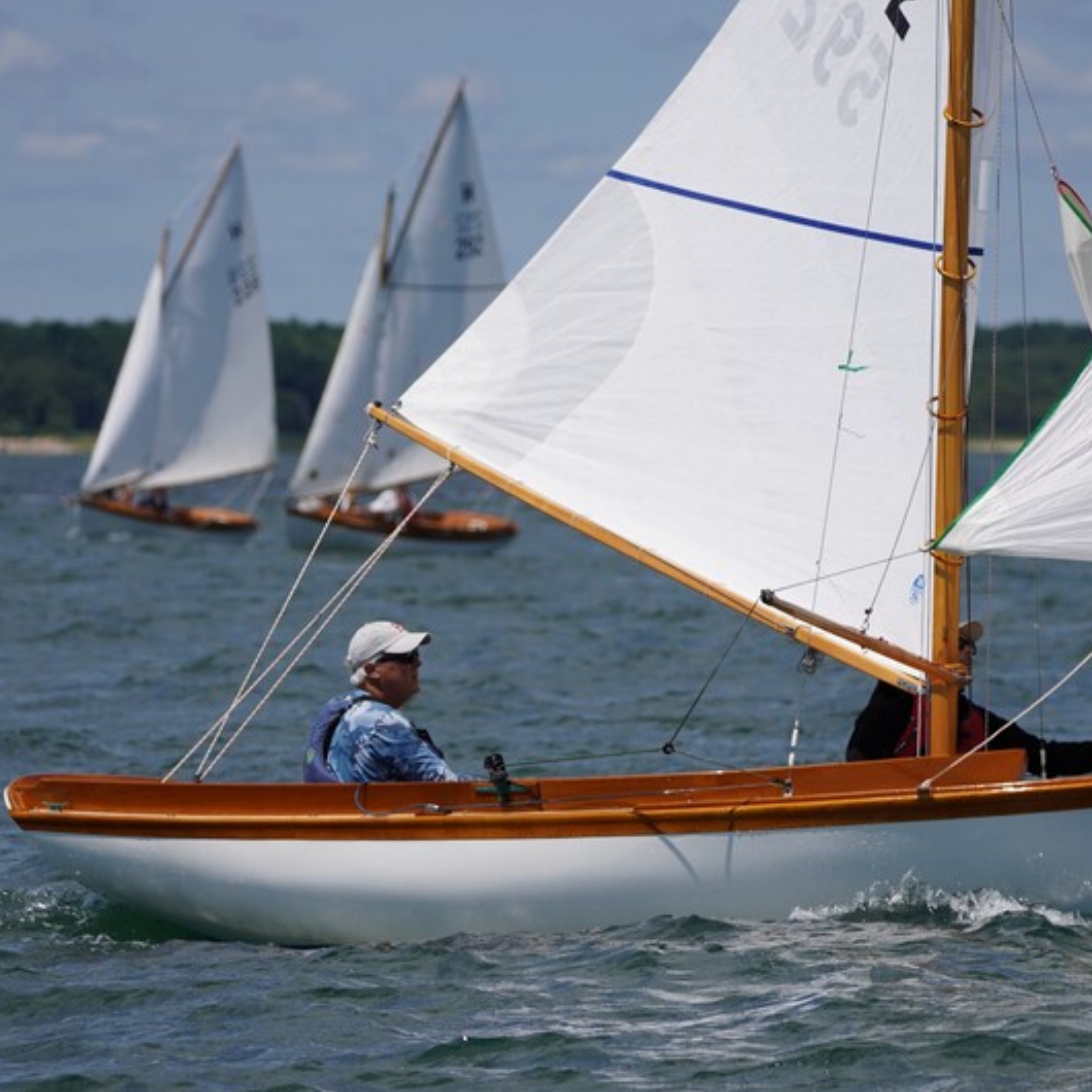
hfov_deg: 4.9
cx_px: 668
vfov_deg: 4.9
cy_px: 545
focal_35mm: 360
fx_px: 12836
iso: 125
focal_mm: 187
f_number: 5.6
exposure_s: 1/1600
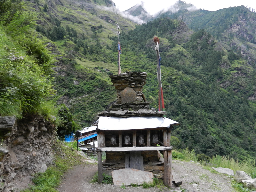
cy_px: 96
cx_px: 128
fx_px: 185
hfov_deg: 69.4
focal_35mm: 25
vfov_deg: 54.9
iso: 160
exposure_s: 1/30
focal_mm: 4.5
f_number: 3.5
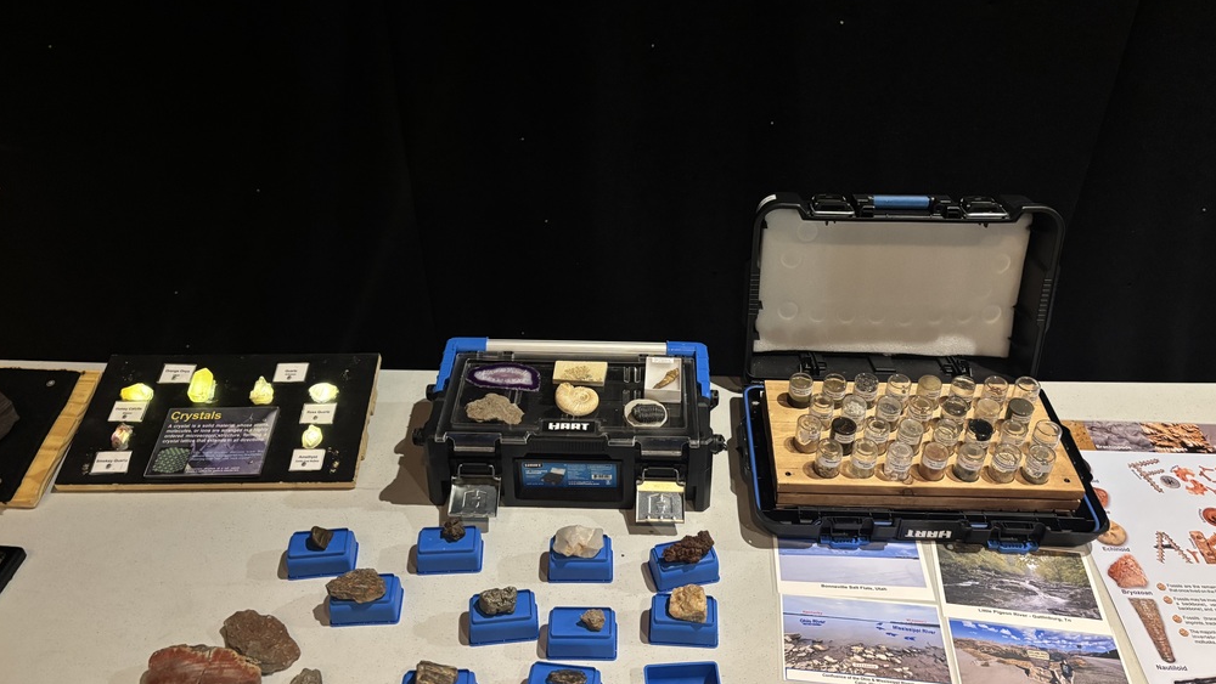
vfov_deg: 40.1
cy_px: 278
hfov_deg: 66.1
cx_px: 612
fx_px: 935
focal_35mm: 29
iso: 640
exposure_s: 1/30
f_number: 1.6
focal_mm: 5.96
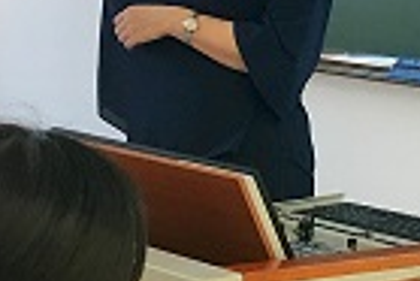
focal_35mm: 131
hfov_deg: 15.5
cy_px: 57
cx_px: 77
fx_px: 1530
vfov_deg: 10.5
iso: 125
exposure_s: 1/33
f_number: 2.2
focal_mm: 4.15
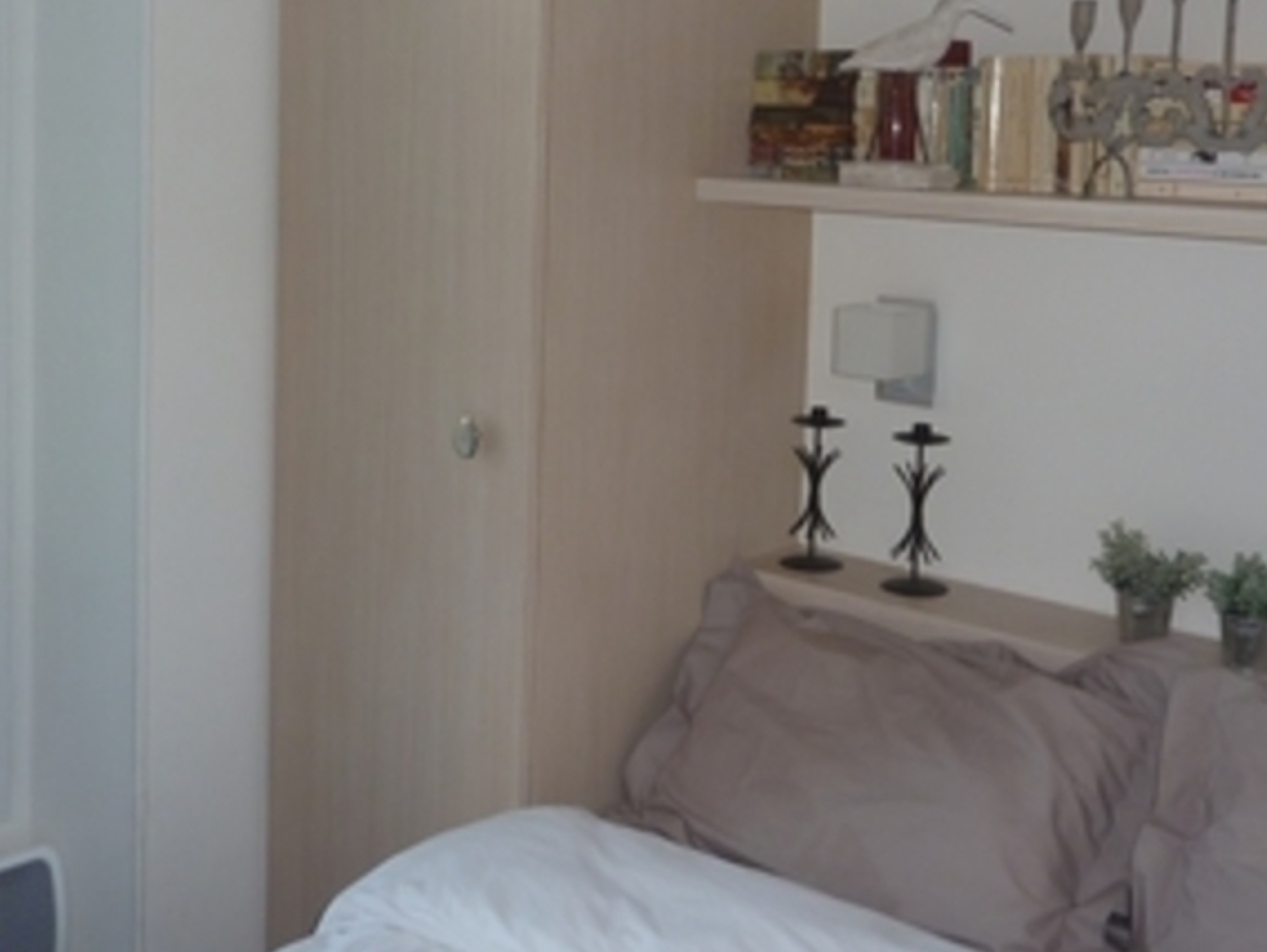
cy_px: 252
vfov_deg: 31.7
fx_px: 1648
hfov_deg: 42.0
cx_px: 601
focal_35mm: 45
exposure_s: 1/30
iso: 100
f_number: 3.3
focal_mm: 4.1
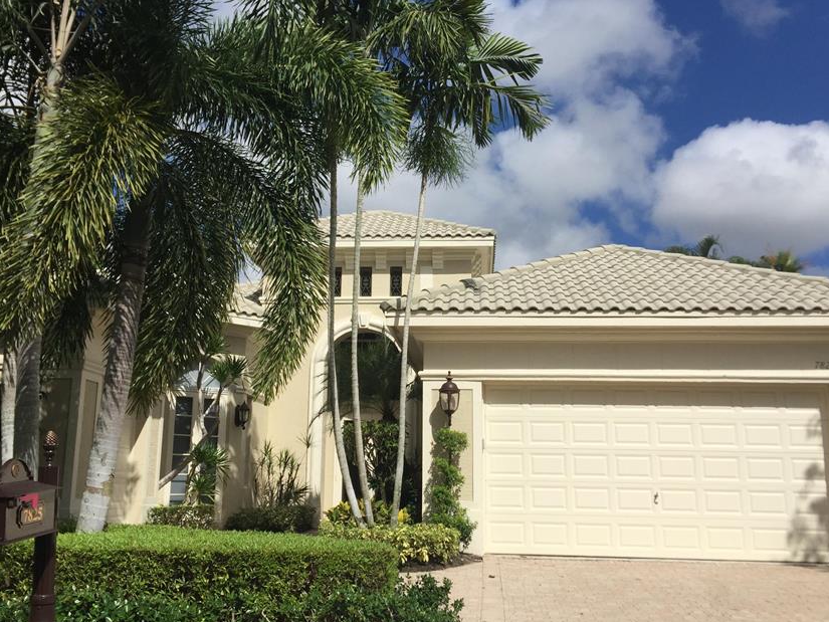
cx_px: 414
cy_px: 337
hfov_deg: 51.3
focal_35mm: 36
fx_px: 862
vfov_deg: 39.6
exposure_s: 1/4405
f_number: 2.2
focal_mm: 4.15
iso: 32
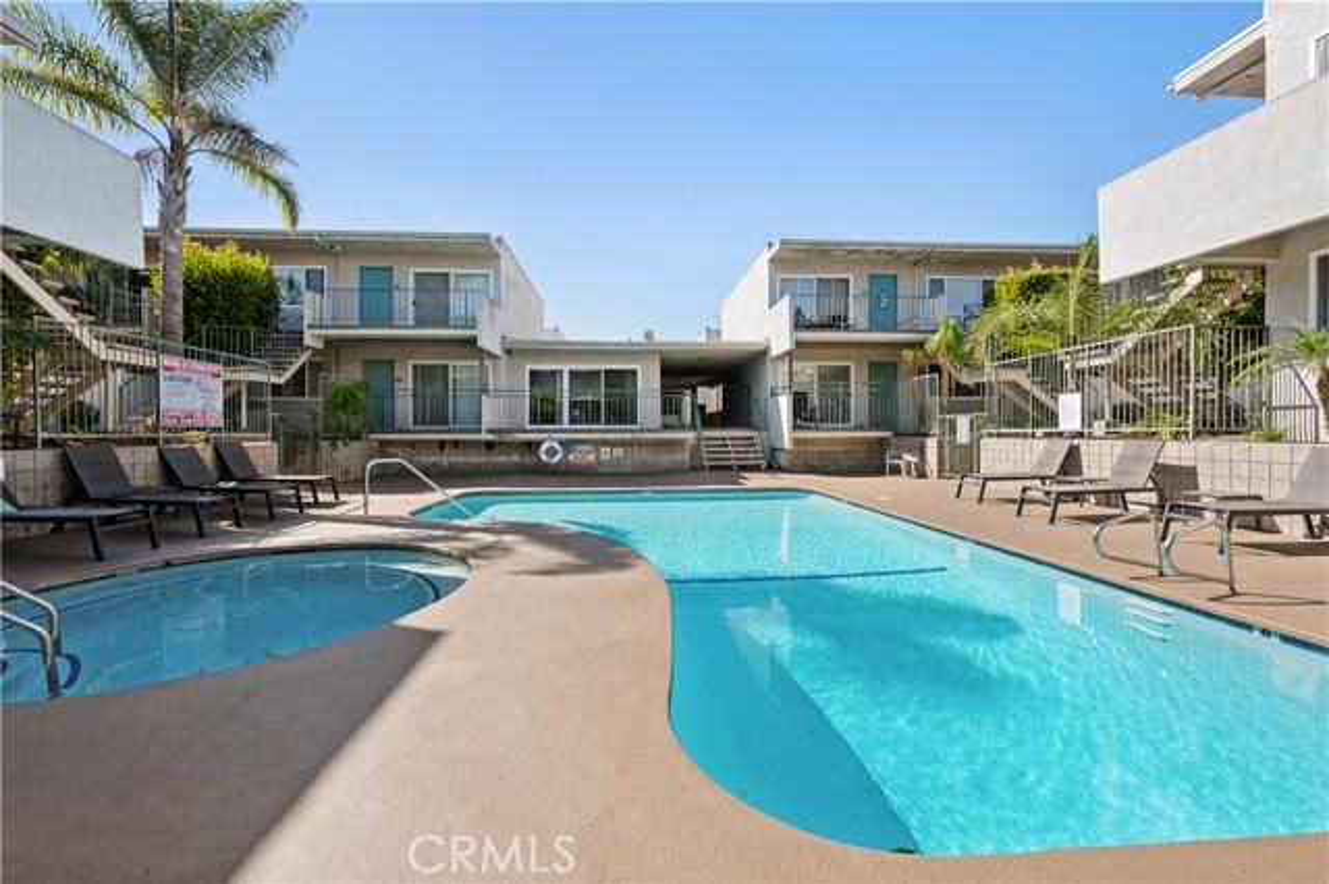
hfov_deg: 104.3
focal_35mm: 14
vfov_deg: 81.1
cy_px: 442
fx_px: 517
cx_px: 664
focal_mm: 14
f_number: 9
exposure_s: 1/250
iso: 100
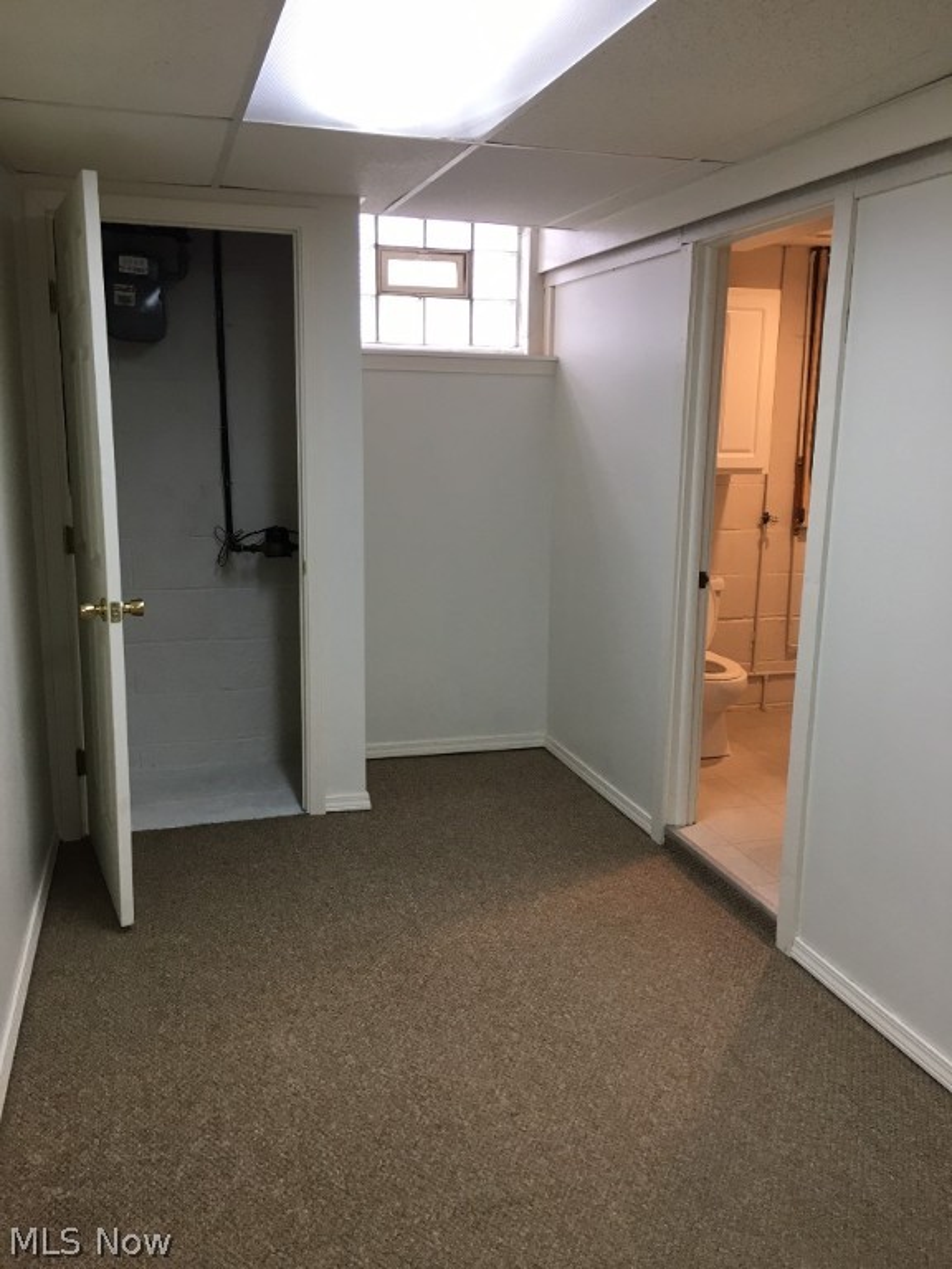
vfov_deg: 61.7
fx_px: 1063
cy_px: 634
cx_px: 476
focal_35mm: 29
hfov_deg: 48.2
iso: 64
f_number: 2.2
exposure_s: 1/30
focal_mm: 4.15
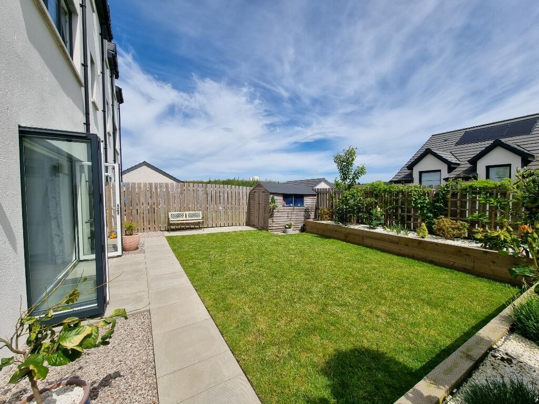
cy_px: 202
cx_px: 270
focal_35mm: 13
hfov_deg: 106.2
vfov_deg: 89.9
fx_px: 202
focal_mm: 2.2
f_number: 2.2
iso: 50
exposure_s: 1/3056
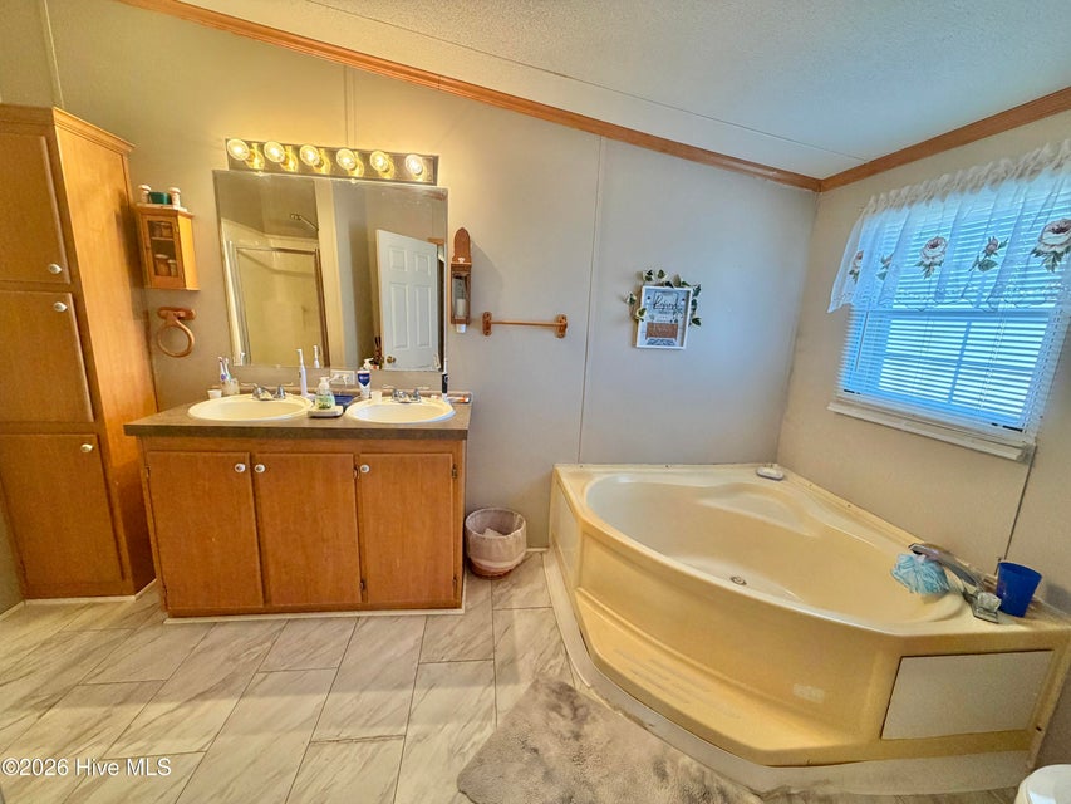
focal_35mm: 14
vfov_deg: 85.7
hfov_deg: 102.1
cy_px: 402
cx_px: 536
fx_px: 433
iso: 320
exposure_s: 1/60
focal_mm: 2.22
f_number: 2.2
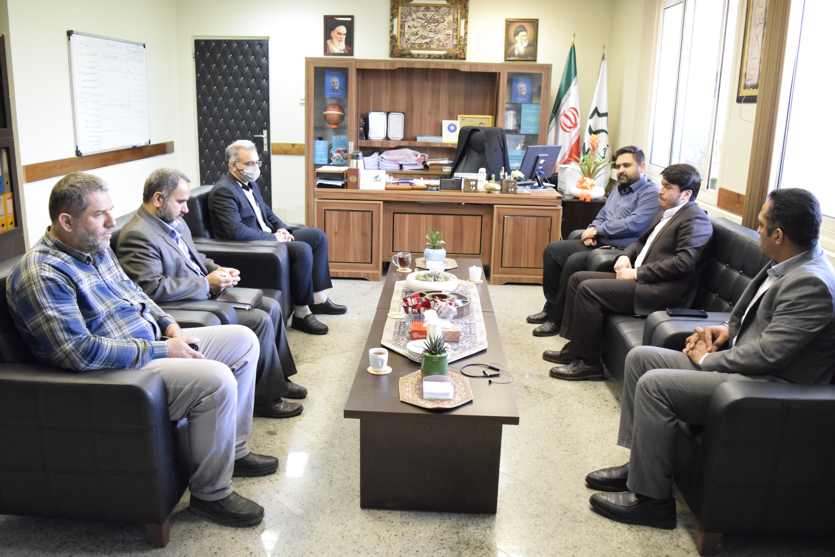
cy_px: 278
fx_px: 696
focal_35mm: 30
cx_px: 418
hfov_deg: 61.9
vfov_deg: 43.6
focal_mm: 20
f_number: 3.5
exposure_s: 1/160
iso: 5000
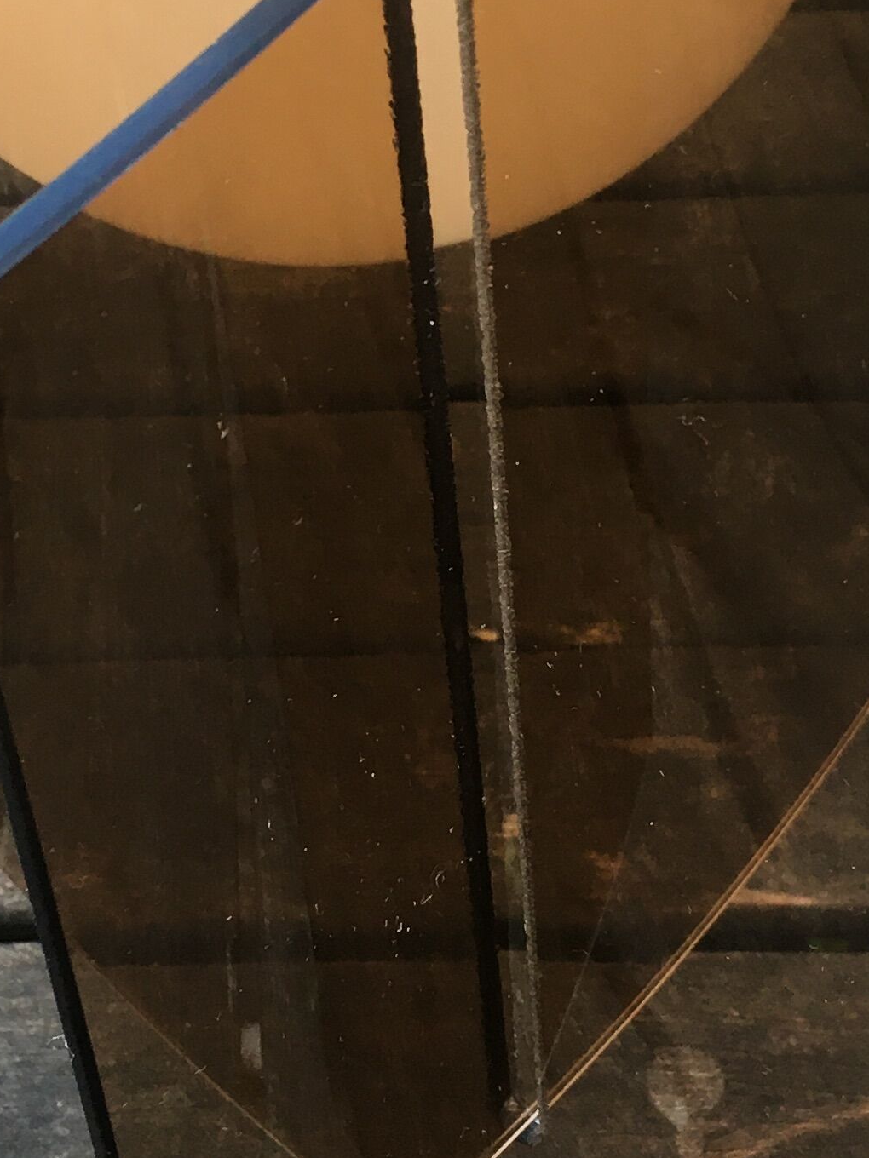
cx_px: 474
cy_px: 270
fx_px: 2879
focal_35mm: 86
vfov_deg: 22.5
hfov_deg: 17.2
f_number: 2.2
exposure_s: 1/33
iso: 25
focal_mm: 4.15
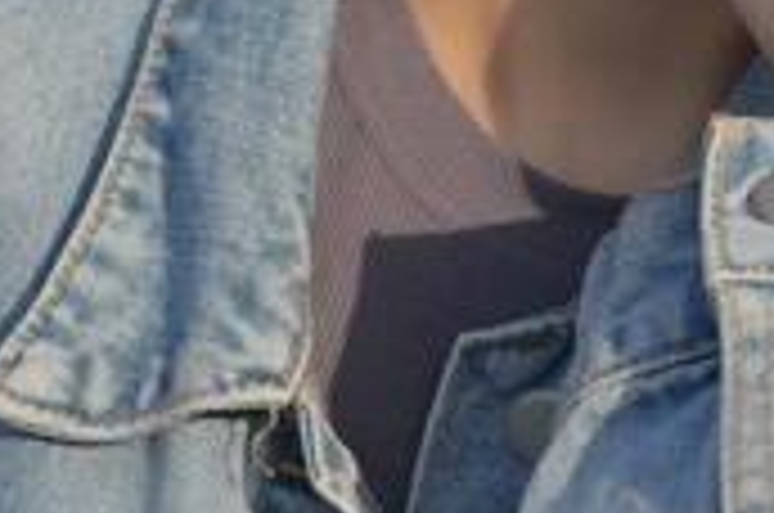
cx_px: 369
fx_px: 8777
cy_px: -922
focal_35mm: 409
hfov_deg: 5.0
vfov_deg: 3.3
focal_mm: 65
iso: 100
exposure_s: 1/1600
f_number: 4
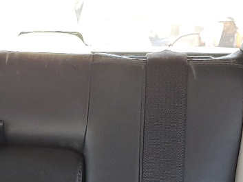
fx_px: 828
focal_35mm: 118
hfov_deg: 16.7
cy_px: 318
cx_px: 77
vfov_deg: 11.7
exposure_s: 1/60.2
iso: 76
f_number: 1.5
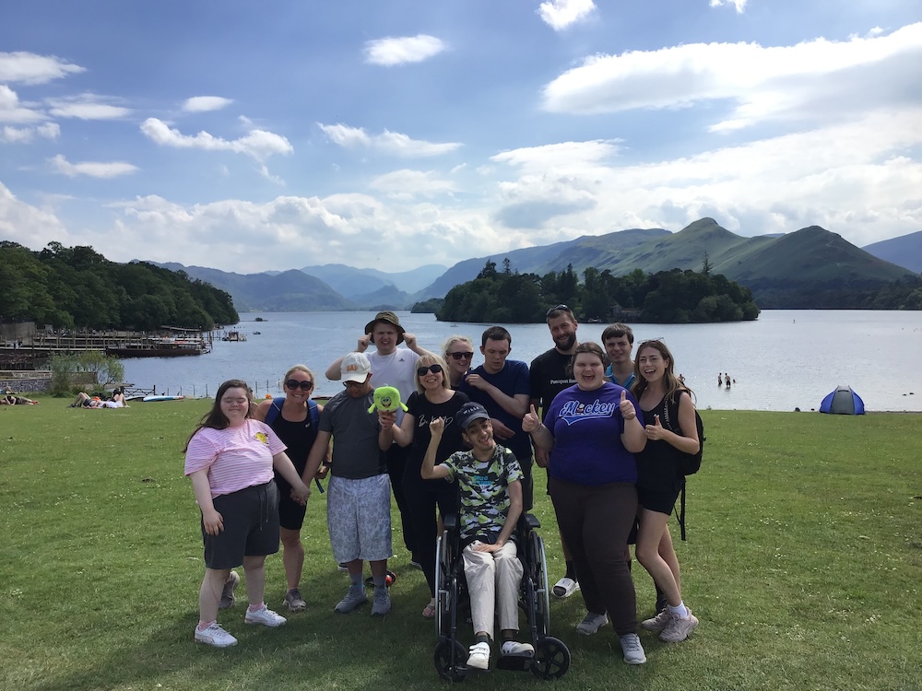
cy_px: 346
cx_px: 461
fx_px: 826
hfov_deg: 58.4
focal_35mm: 31
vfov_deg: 45.4
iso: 25
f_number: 2.4
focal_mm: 3.3
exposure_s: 1/1538
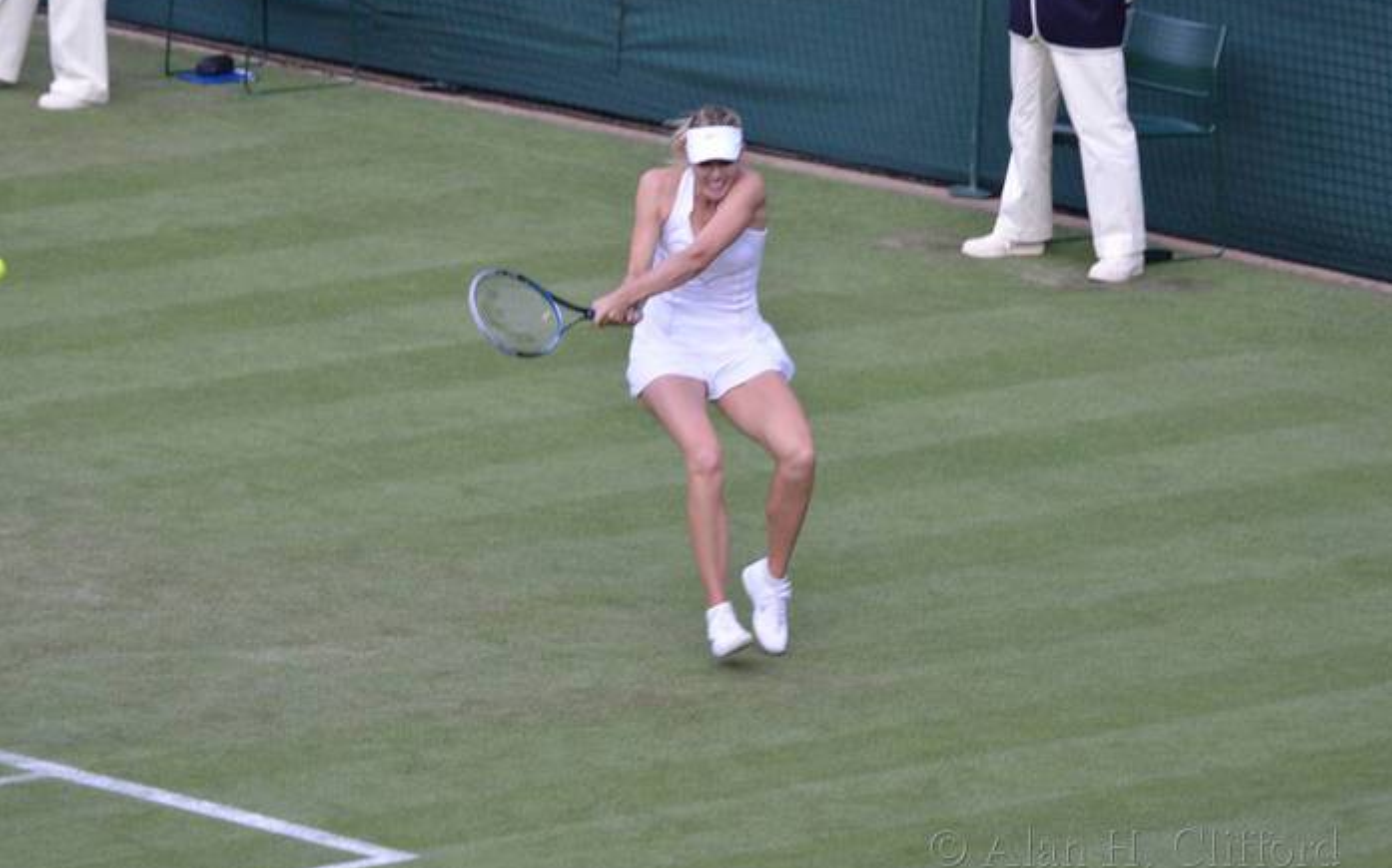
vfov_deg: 3.1
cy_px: 434
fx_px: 16268
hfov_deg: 4.9
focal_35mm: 429
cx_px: 697
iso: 1600
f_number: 5.3
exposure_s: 1/800
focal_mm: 280
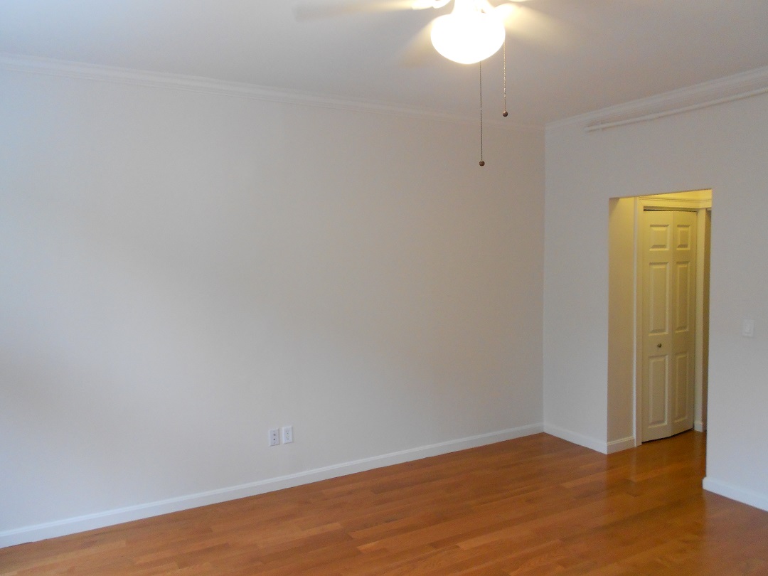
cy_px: 288
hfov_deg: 67.3
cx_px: 384
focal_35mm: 26
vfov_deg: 53.1
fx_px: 577
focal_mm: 4.6
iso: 250
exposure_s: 1/30
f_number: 3.2
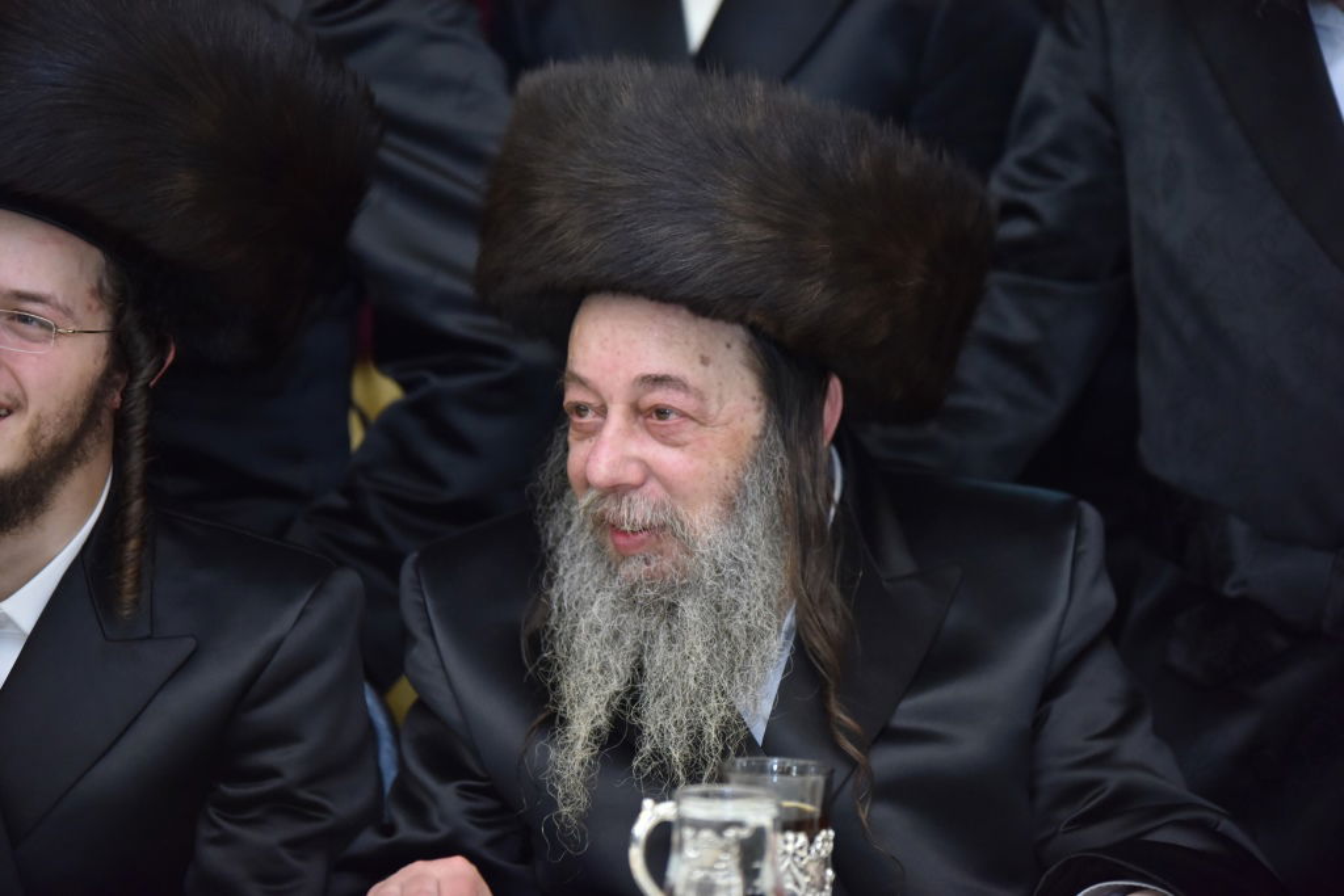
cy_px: 448
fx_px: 5974
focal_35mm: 160
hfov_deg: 12.8
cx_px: 672
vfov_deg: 8.6
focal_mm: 160
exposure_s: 1/125
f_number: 2.8
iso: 1600
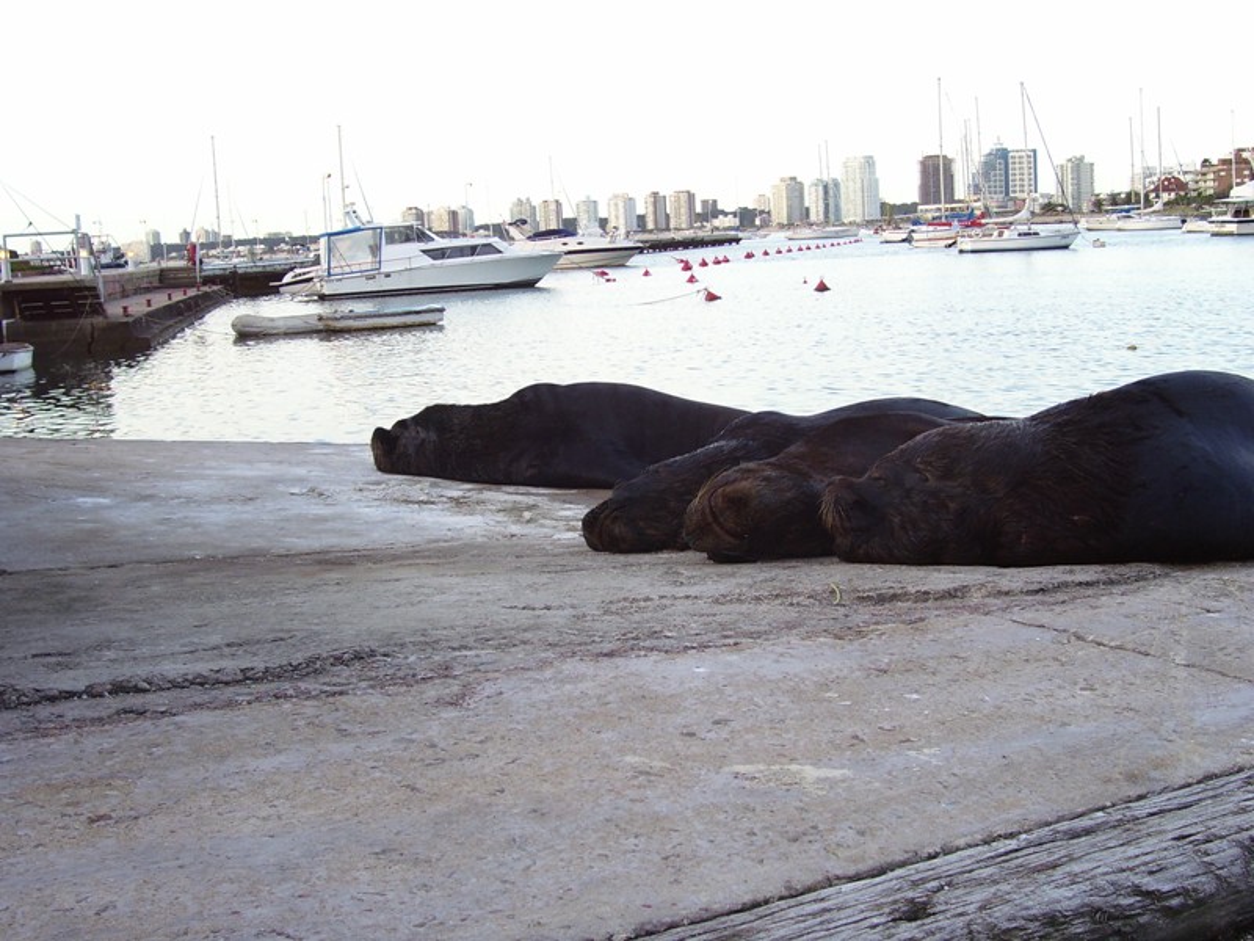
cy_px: 470
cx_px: 627
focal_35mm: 42
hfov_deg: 44.8
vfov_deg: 34.3
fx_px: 1521
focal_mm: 7
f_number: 3
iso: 80
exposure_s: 1/125
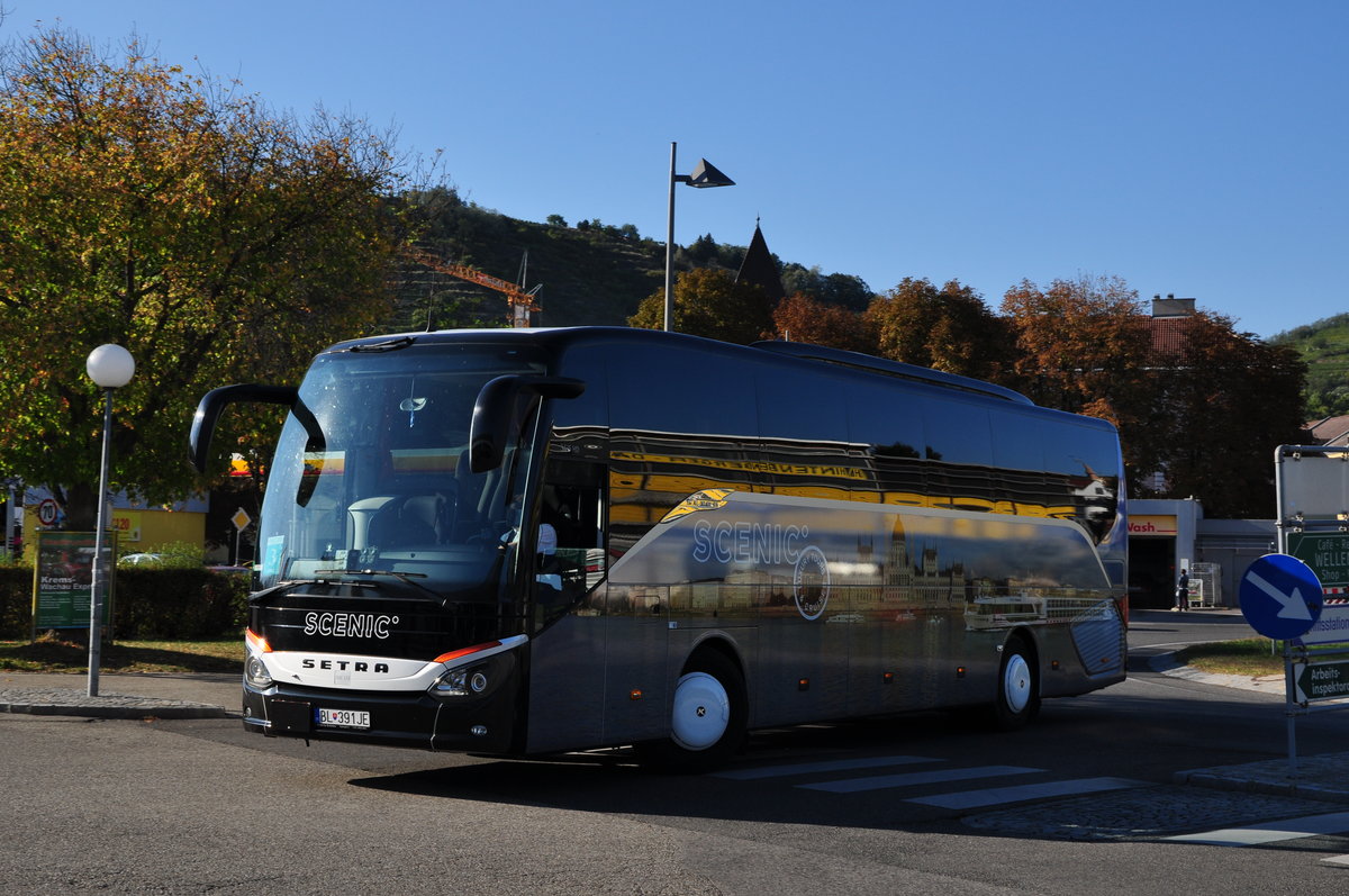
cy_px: 448
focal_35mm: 52
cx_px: 674
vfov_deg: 25.7
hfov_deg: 37.9
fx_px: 1965
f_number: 9
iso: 200
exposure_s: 1/320
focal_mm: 35
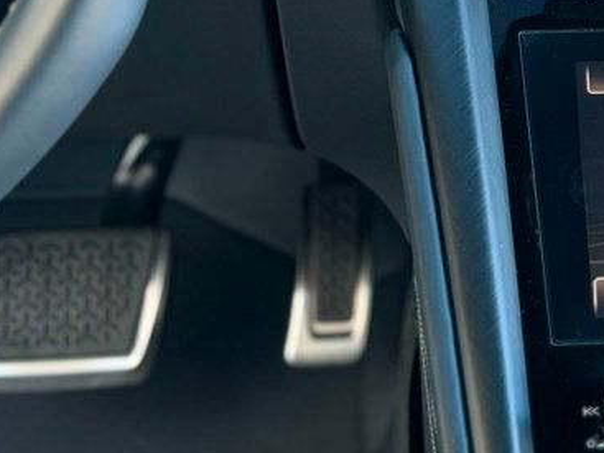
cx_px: 729
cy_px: -166
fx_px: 2337
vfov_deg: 10.8
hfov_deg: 14.3
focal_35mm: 134
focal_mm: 6.76
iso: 250
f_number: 1.78
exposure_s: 1/60
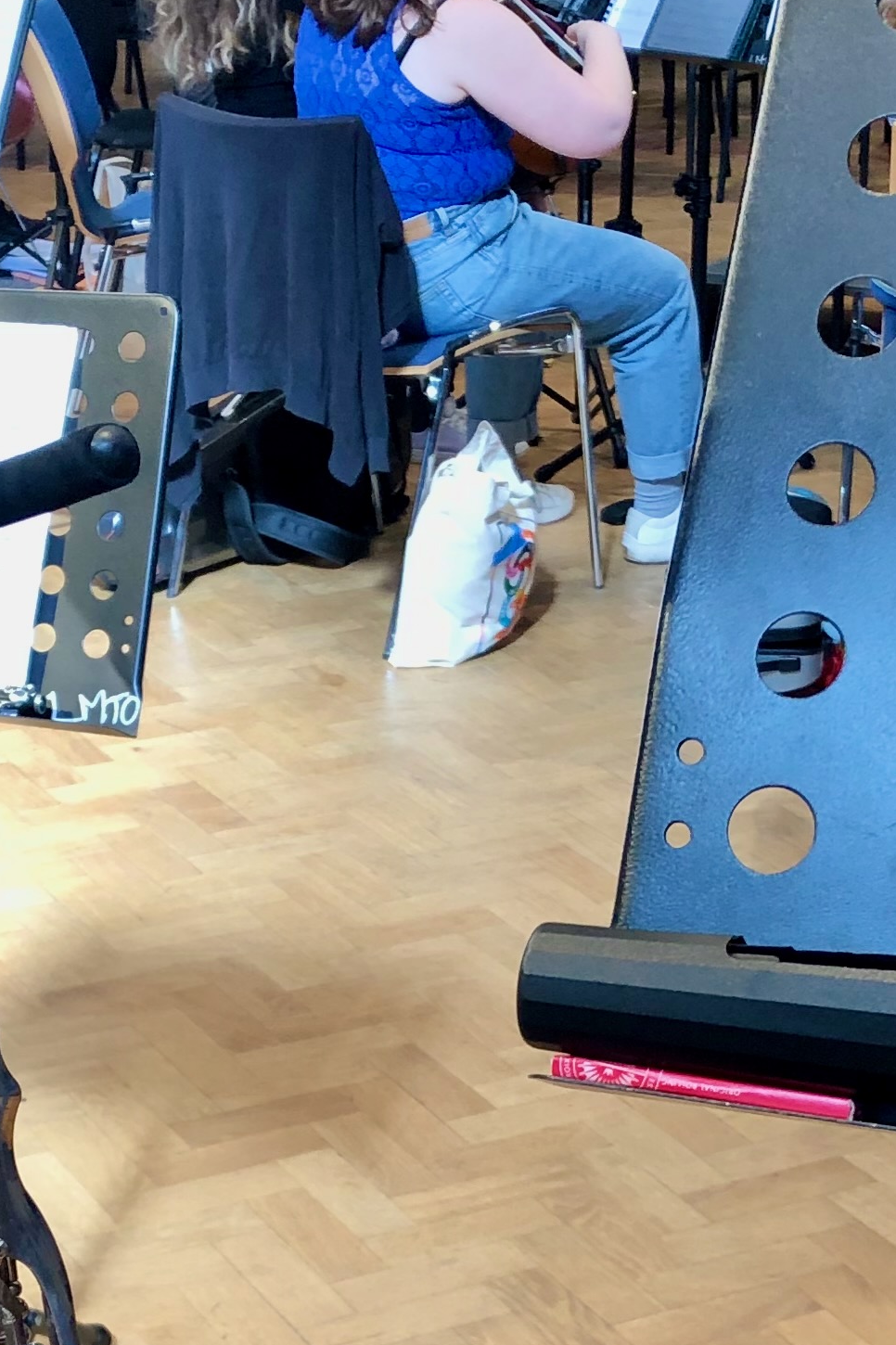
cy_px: 1092
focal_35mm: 81
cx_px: 434
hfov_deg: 16.8
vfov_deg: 24.6
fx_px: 3025
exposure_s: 1/32
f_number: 1.8
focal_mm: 3.99
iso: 25
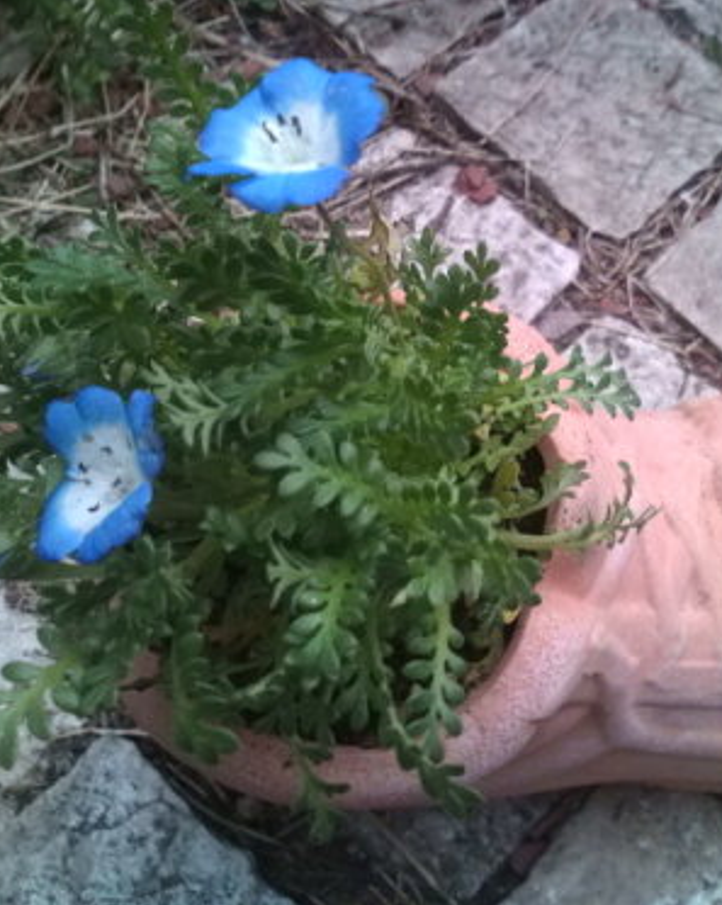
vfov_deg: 43.9
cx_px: 508
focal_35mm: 42
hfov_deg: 35.1
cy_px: 451
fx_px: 1123
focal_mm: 3.3
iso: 70
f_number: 2.8
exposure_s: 1/25
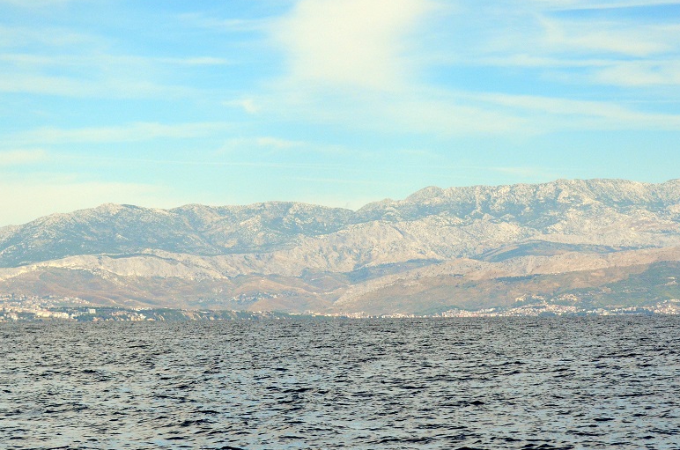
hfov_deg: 15.1
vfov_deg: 10.0
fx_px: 2563
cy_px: 182
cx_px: 398
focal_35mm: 136
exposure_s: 1/8000
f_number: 5.6
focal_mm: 70
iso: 1000
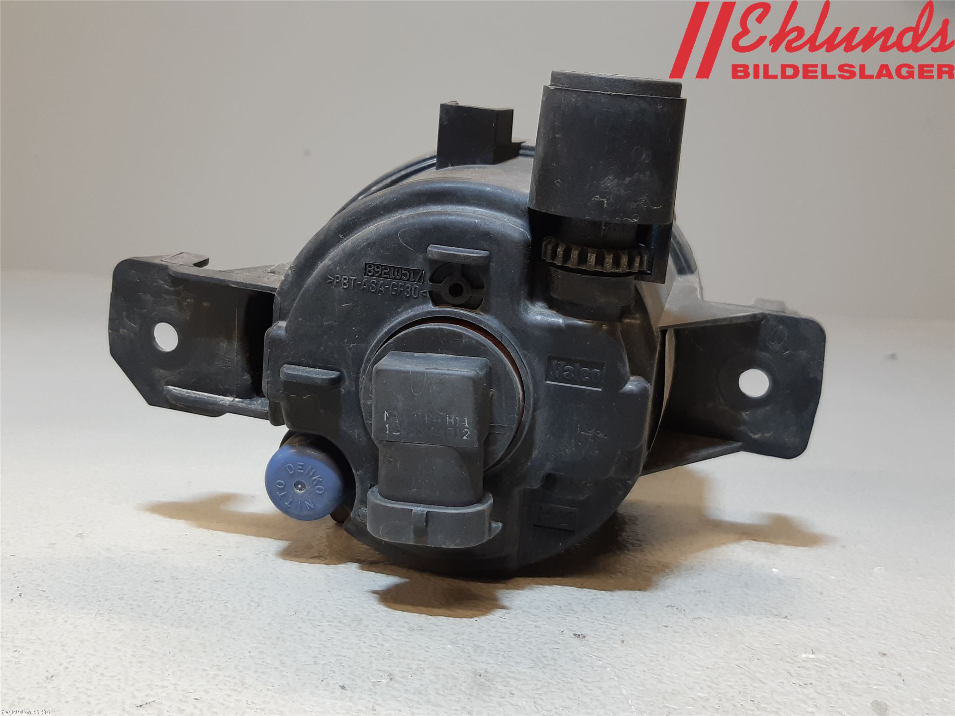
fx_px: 717
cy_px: 358
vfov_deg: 53.1
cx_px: 478
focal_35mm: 26
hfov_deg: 67.3
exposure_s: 1/50
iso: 80
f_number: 1.7
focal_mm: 3.93
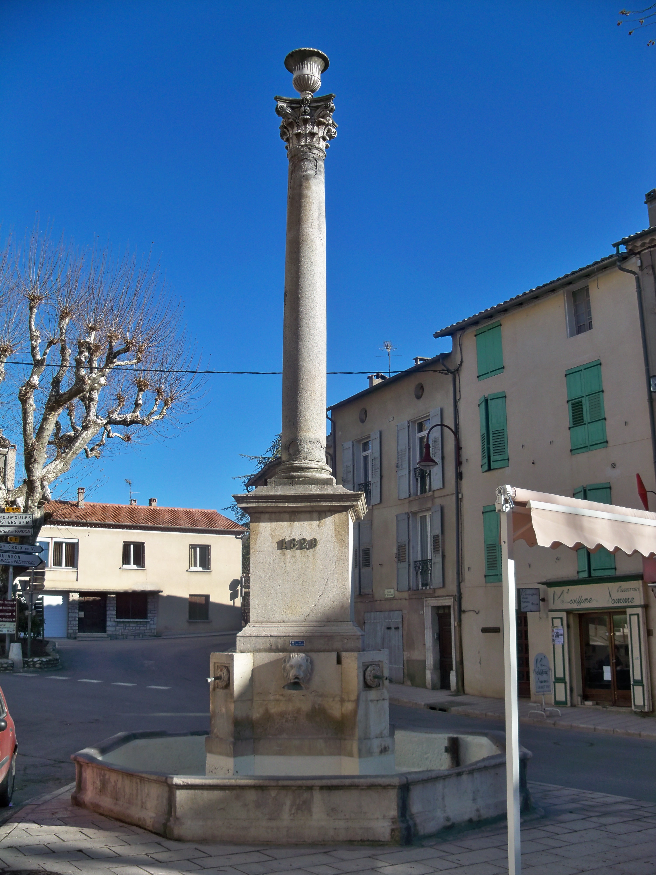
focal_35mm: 35
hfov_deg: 40.7
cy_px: 438
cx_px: 328
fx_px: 884
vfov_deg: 52.6
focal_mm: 6.2
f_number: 3.5
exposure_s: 1/500
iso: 80
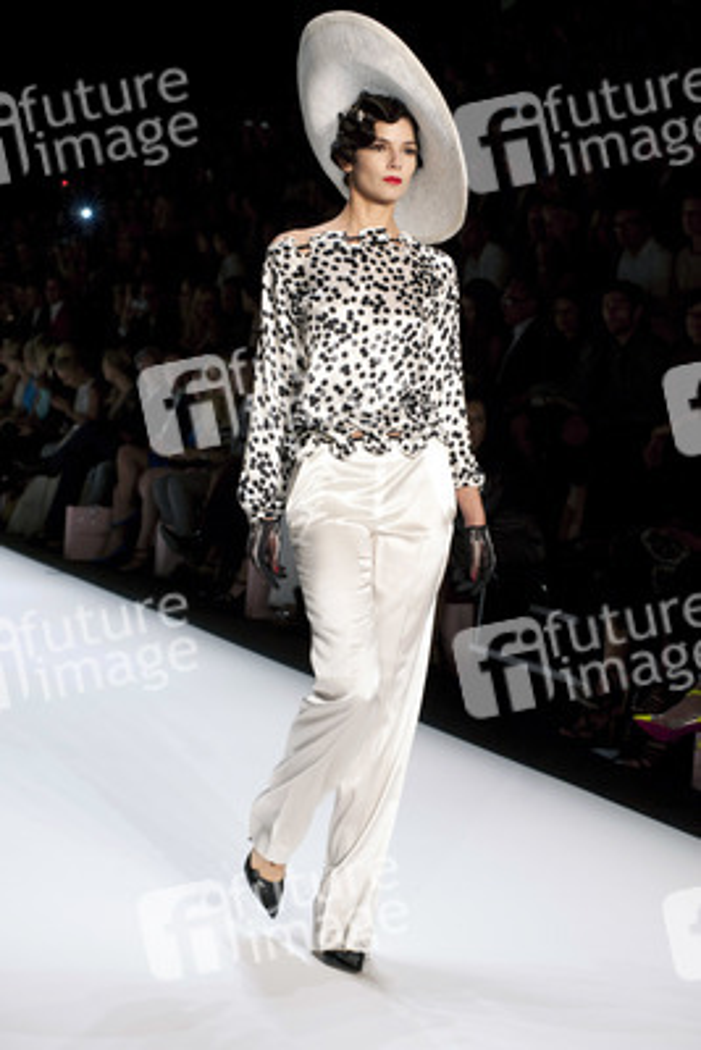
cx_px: 350
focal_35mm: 80
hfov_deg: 17.1
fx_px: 2334
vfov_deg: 25.4
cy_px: 525
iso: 1600
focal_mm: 80
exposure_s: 1/250
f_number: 7.1
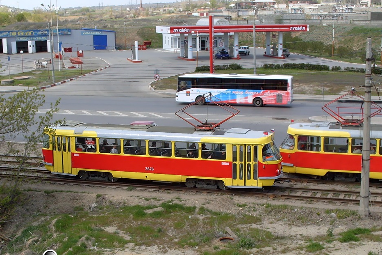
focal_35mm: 40
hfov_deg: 48.4
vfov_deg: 33.4
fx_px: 424
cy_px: 116
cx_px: 209
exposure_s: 1/350
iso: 80
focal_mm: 7.8
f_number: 5.7
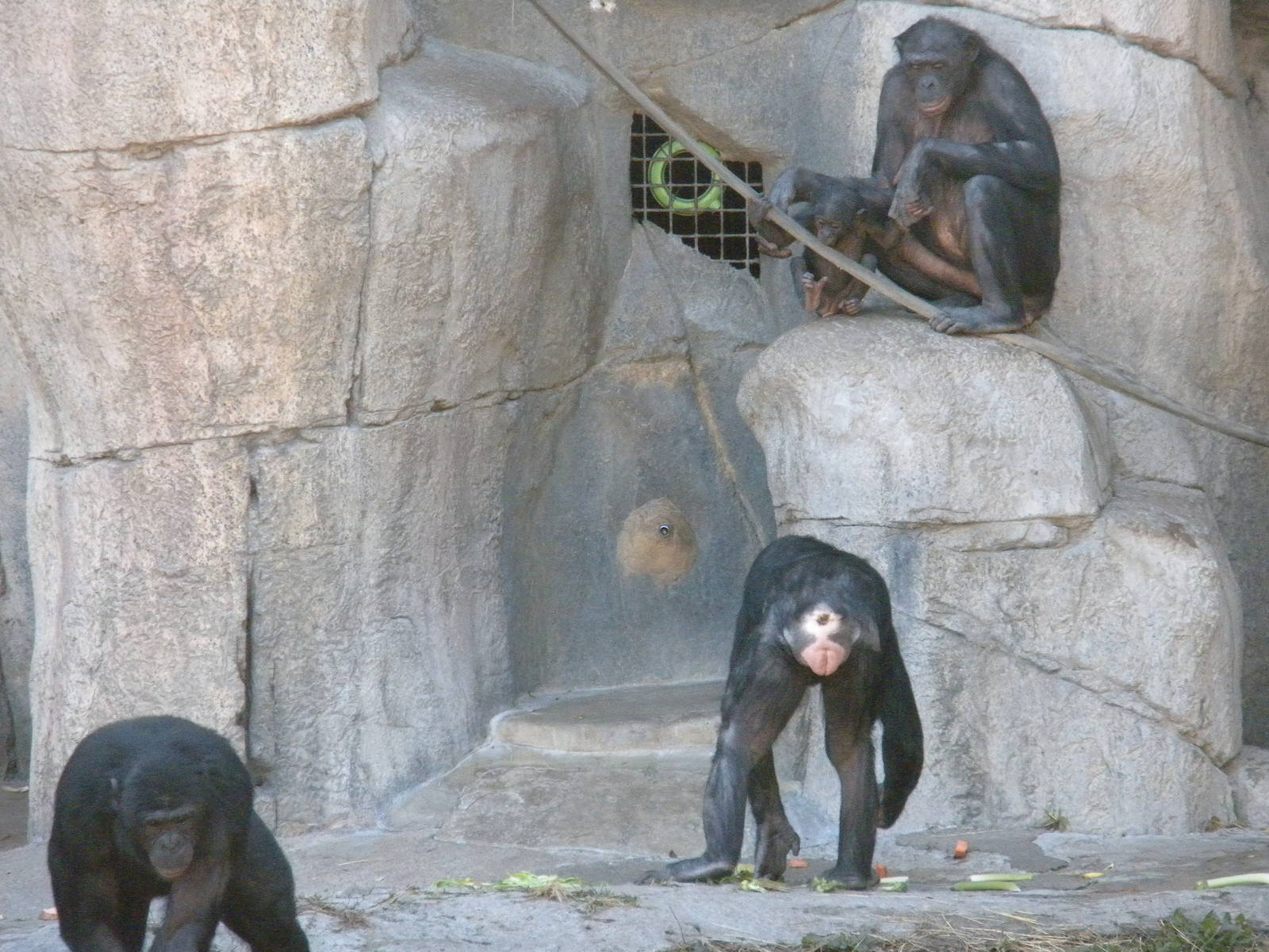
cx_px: 634
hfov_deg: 7.6
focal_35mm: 260
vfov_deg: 5.7
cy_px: 476
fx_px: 9531
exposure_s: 1/227
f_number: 5.3
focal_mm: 46.2
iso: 736
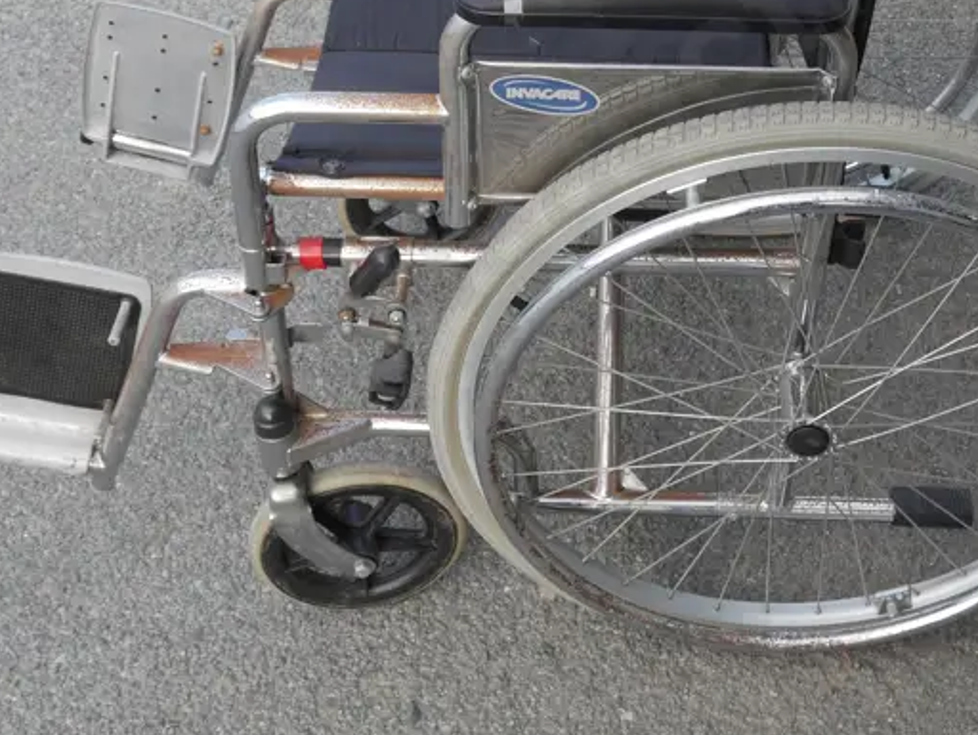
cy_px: 110
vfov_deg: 25.5
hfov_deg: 34.0
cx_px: 659
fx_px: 1584
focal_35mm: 56
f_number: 4.5
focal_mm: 14
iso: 200
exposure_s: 1/200
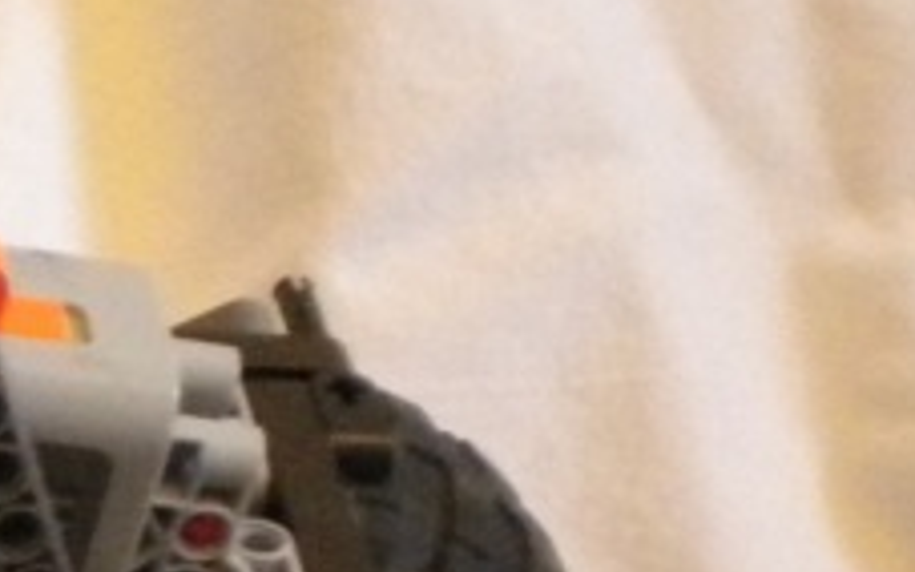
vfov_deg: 7.7
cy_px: 918
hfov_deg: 11.4
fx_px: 4165
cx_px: -867
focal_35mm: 167
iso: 800
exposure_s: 1/41.6
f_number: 3.1
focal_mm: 6.3
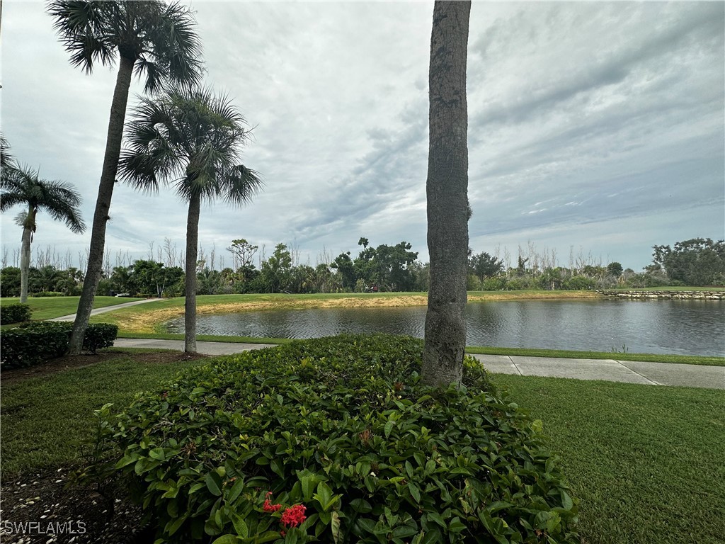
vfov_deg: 85.7
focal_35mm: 14
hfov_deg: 102.1
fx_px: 293
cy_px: 272
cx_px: 362
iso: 50
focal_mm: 2.22
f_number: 2.2
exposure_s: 1/2212
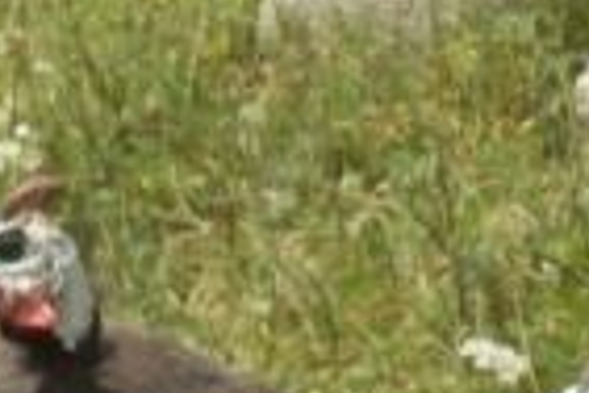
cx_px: 409
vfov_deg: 1.9
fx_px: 12008
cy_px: 372
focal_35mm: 734
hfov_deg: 2.8
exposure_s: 1/320
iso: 80
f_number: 5.7
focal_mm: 21.9
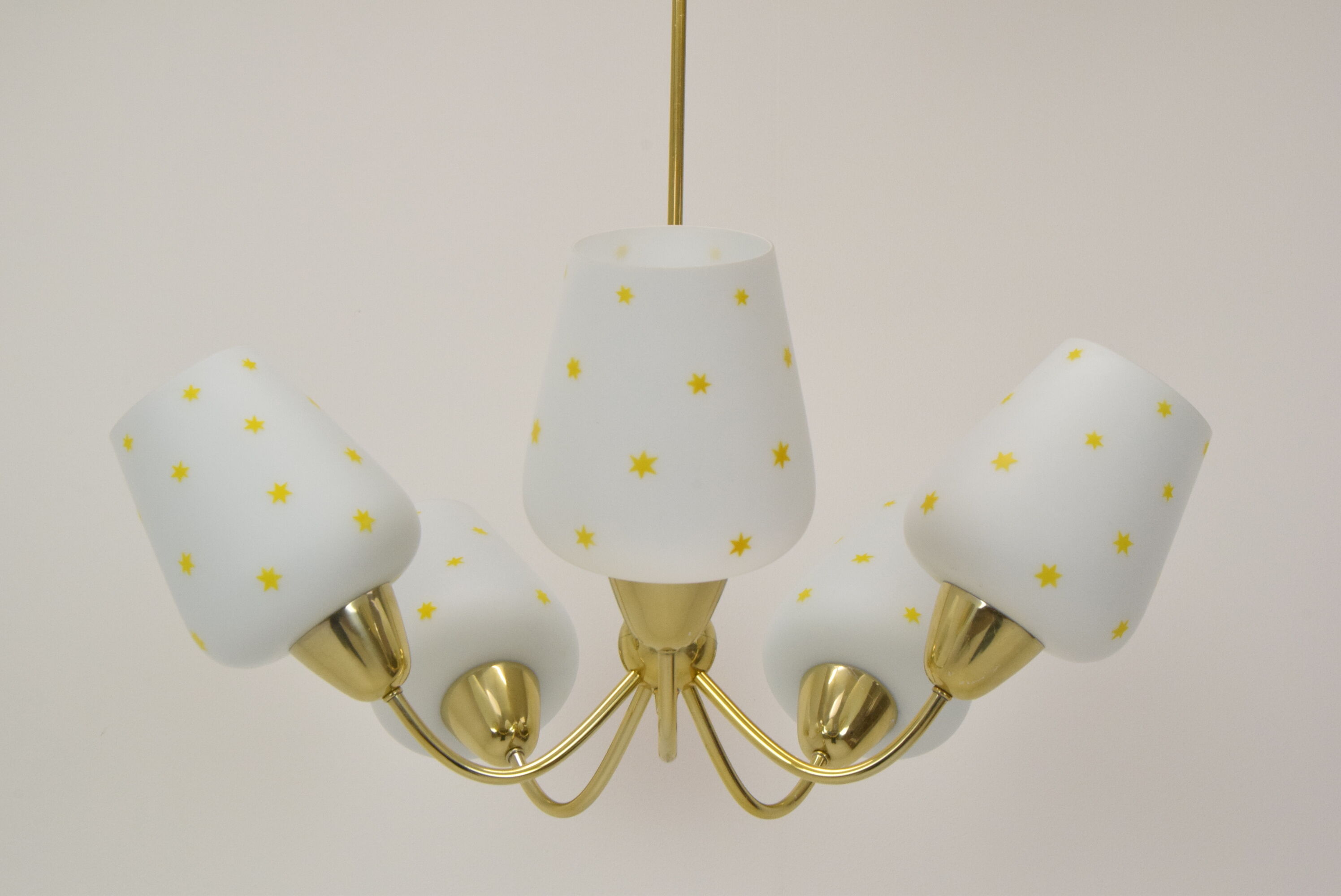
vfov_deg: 23.8
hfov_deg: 35.0
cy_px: 448
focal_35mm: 57
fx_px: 2125
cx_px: 670
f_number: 18
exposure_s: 1/100
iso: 1600
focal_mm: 38
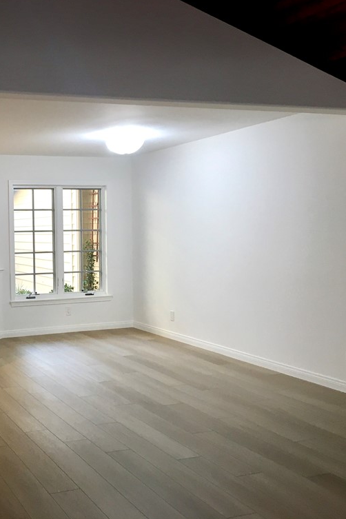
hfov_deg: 31.3
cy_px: 256
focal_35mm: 41
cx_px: 42
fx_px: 591
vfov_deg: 47.4
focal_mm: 4.15
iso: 64
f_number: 2.2
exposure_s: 1/30
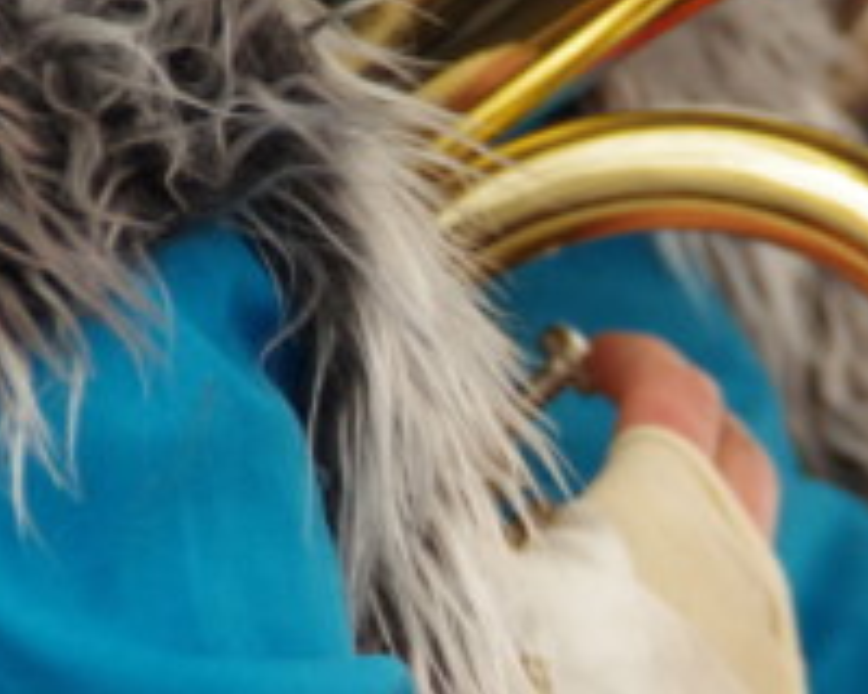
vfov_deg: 2.2
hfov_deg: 2.8
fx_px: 18034
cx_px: 603
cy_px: 410
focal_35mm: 702
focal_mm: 200
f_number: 6.3
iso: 1600
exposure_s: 1/250
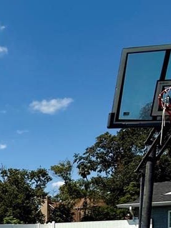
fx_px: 303
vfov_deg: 36.1
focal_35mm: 46
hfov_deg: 23.2
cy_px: 240
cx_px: -105
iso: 50
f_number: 2.2
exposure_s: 1/2976
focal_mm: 2.22
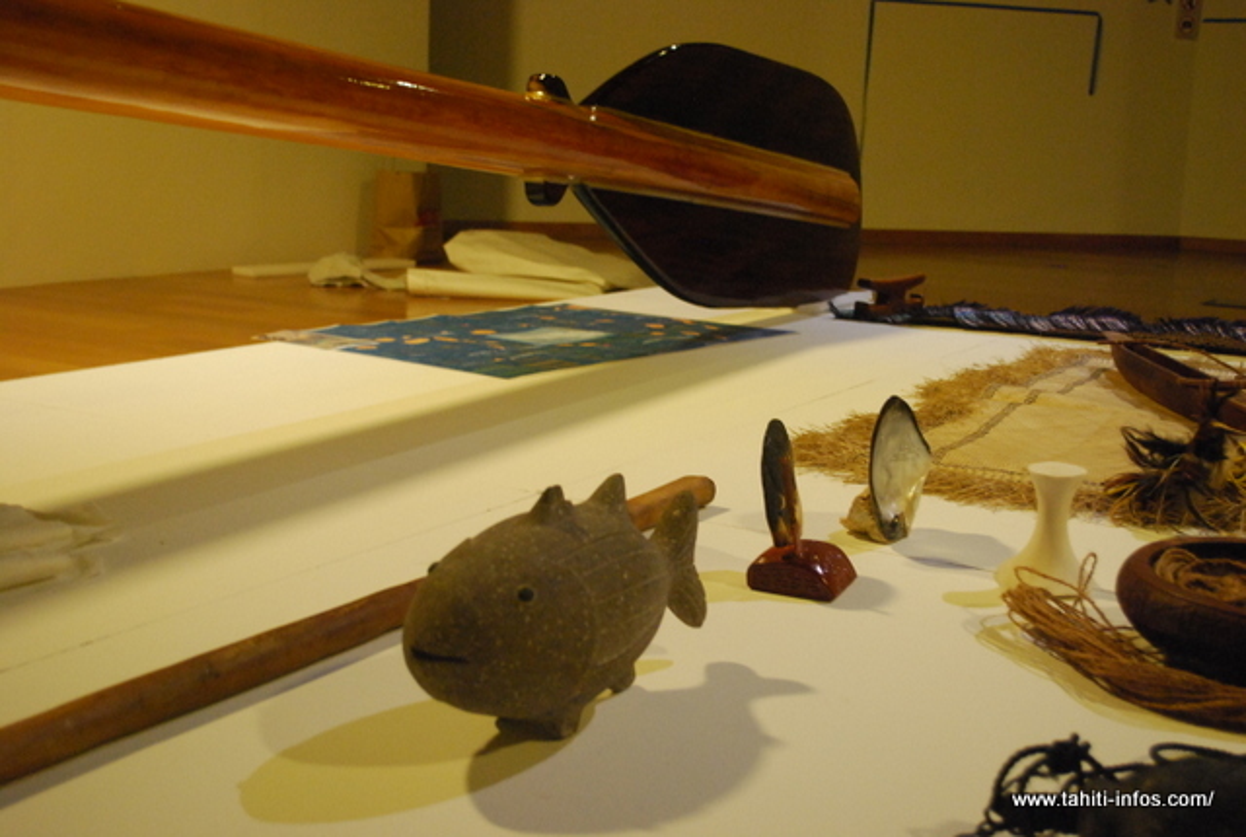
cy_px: 418
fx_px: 1509
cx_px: 623
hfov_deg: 44.9
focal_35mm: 44
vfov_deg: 31.0
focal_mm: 29
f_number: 4.8
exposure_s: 1/25
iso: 1600
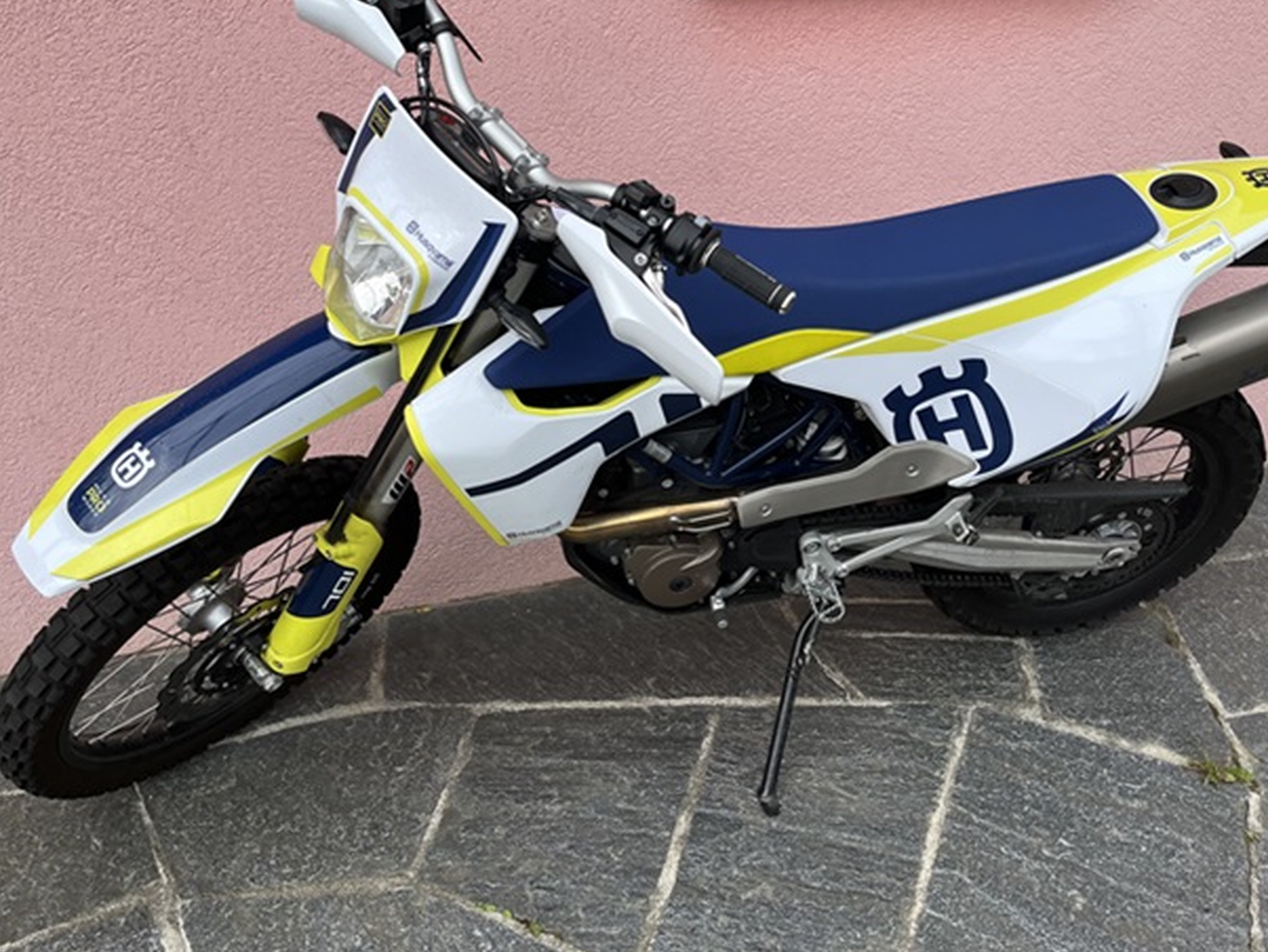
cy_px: 374
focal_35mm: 33
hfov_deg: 55.1
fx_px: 1209
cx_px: 726
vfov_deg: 42.7
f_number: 1.6
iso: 50
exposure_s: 1/1279
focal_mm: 5.1
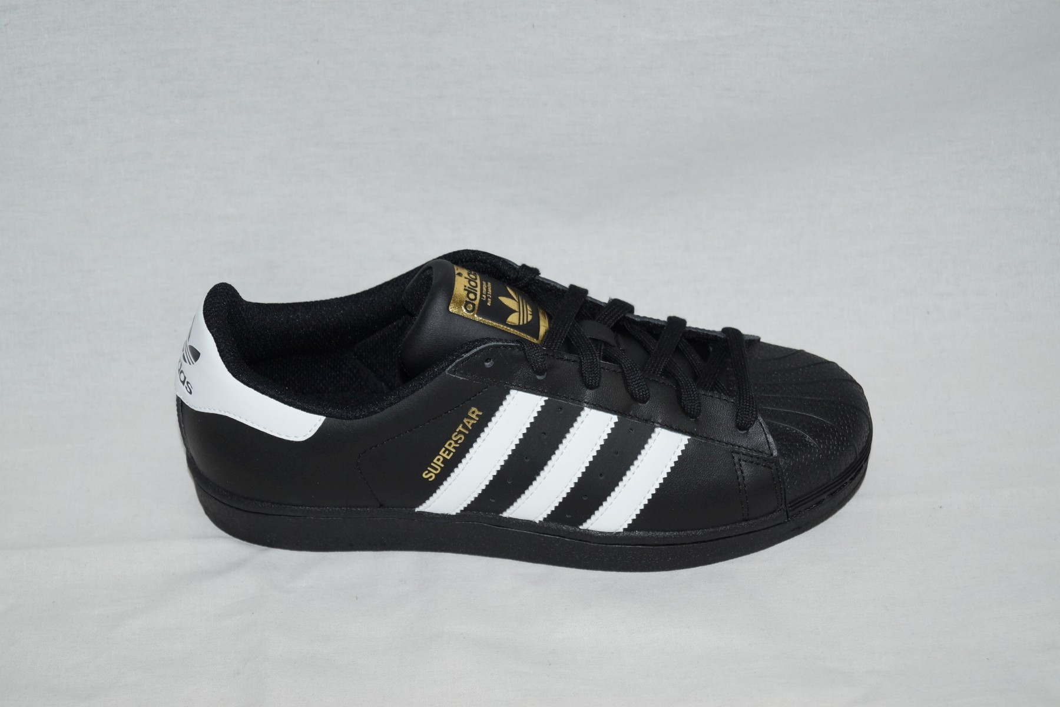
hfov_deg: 29.9
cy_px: 354
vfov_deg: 20.2
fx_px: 1987
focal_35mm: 68
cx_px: 530
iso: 800
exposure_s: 1/60
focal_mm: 45
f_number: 5.6
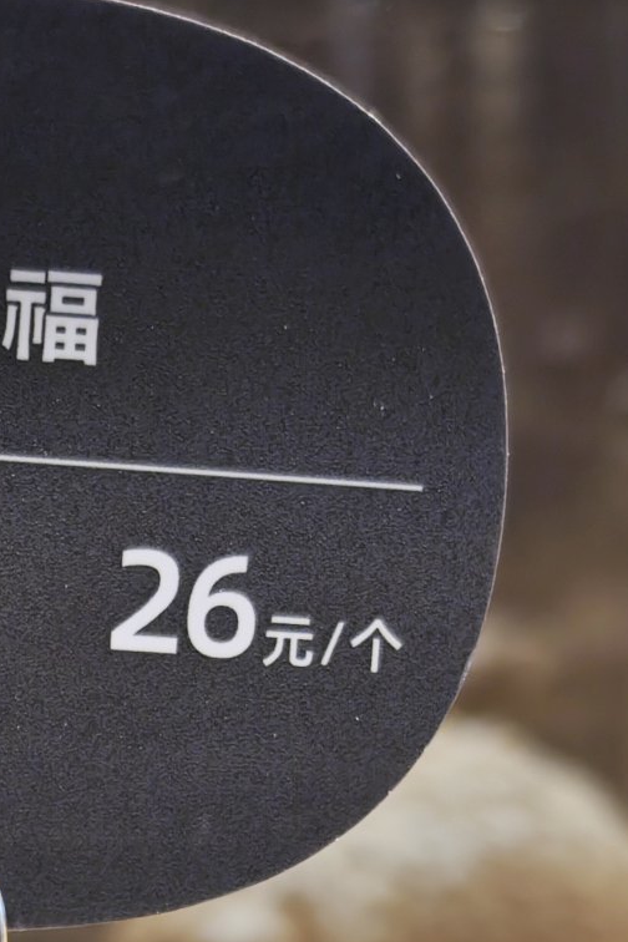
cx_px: -212
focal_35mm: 154
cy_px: 1399
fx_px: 4029
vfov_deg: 12.7
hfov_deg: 8.8
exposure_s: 1/100
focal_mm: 8.72
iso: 70
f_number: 2
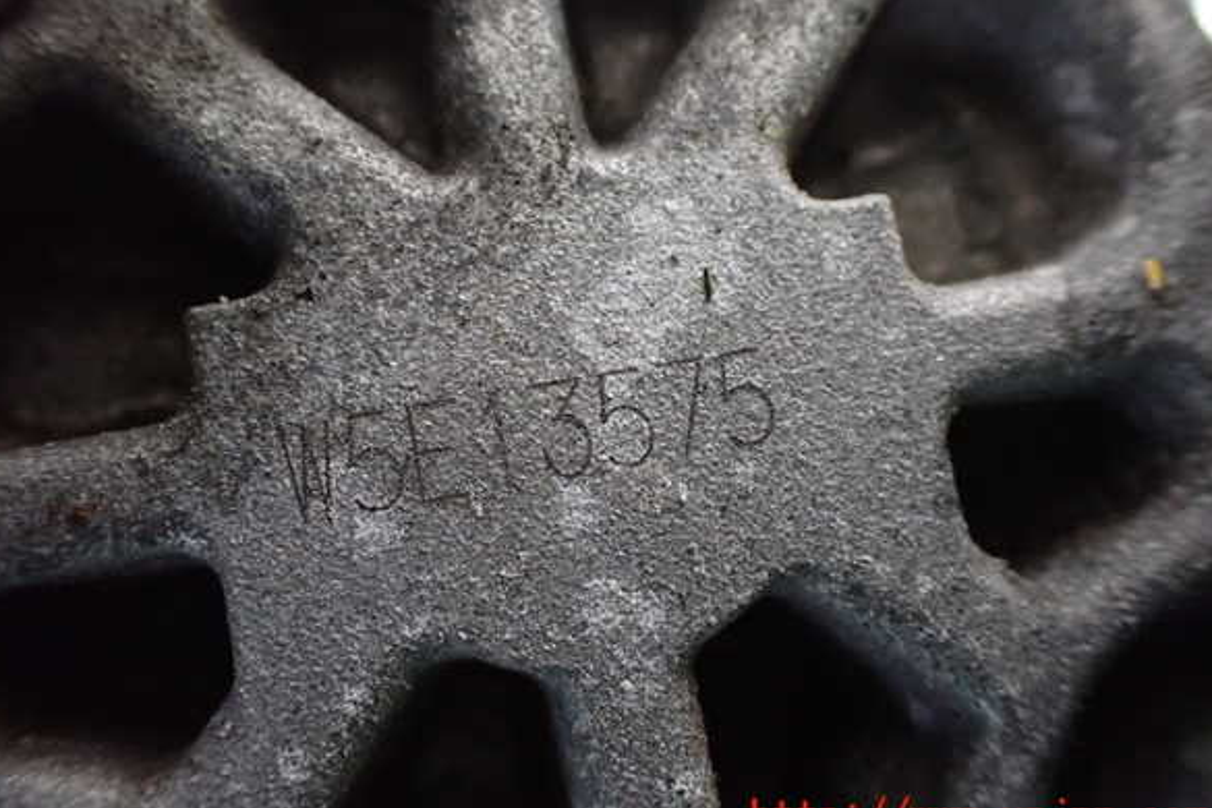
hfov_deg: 58.7
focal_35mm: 32
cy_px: 379
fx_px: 1077
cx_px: 597
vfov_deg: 41.1
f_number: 2.3
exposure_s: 1/30
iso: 1000
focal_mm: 5.4
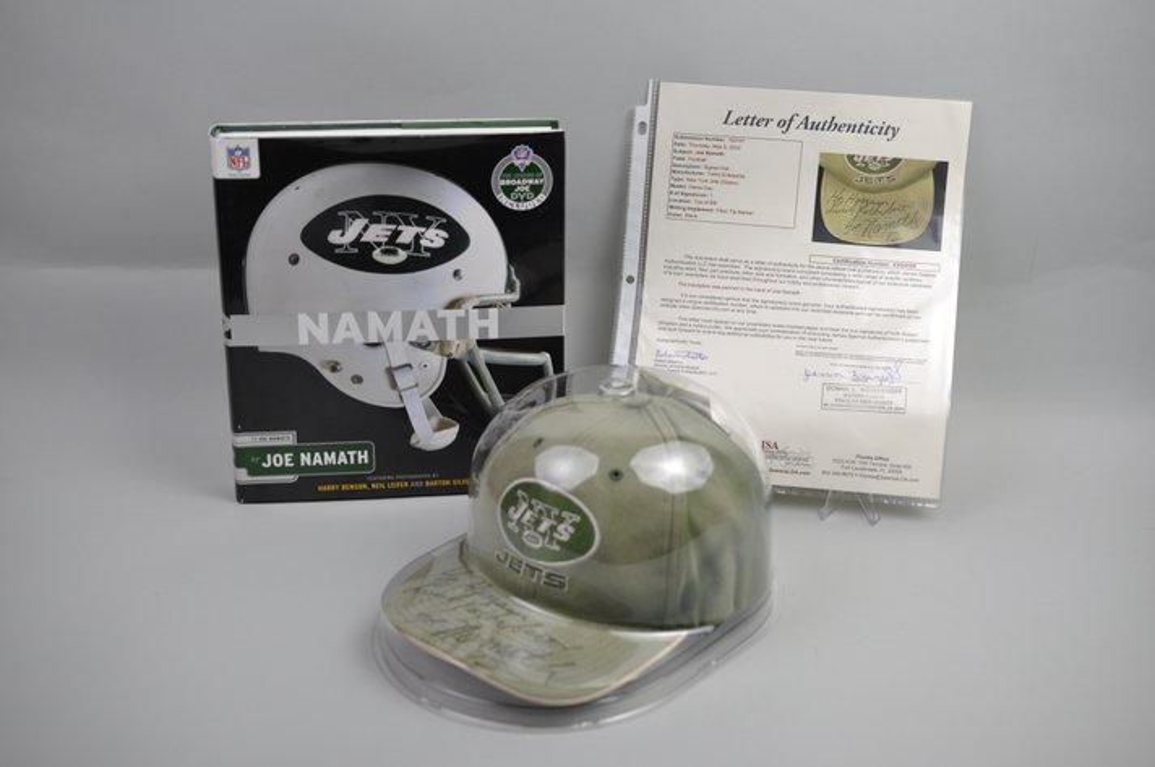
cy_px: 384
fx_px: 1923
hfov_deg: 33.4
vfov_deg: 22.6
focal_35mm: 60
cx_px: 578
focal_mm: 40
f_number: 4.5
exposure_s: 1/80
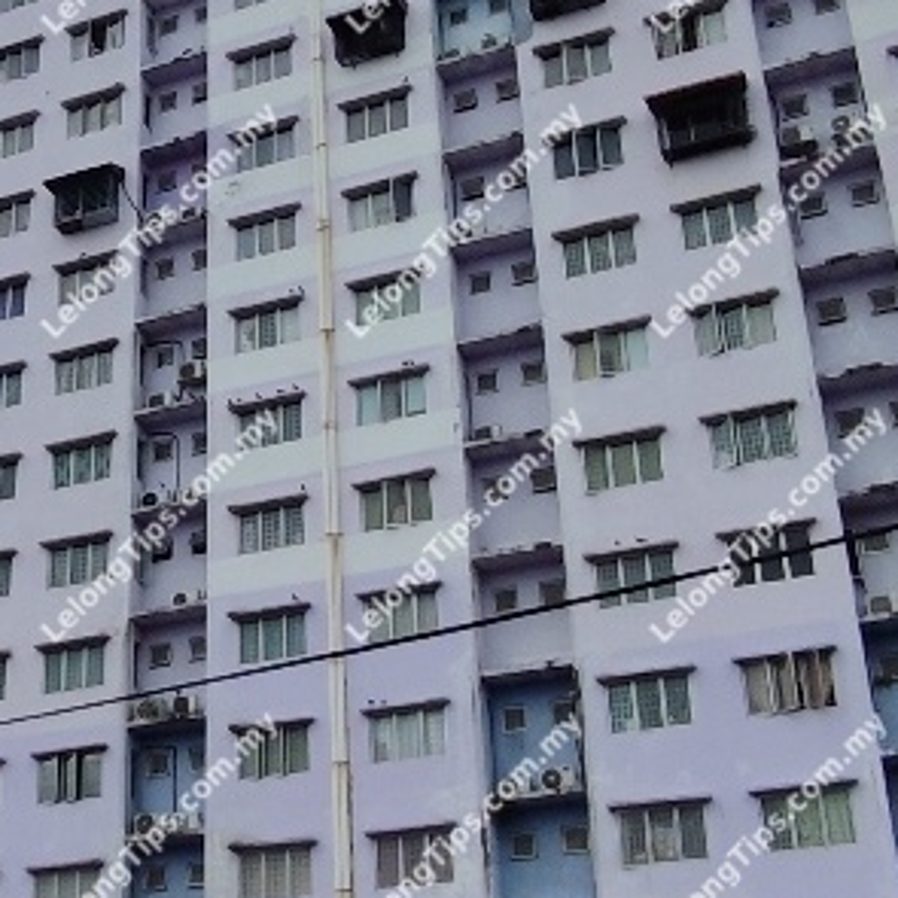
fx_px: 1702
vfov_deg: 29.1
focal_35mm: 58
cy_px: 230
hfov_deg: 29.4
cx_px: 324
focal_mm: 1.65
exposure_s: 1/4846
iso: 50
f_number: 2.2
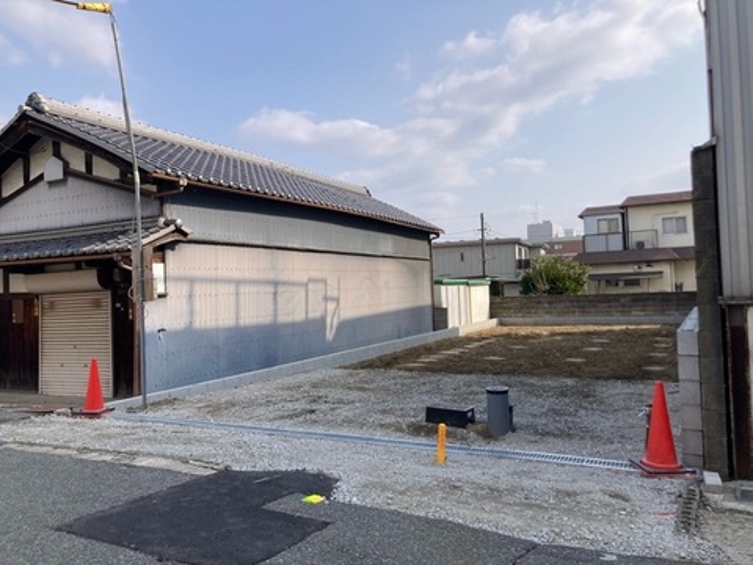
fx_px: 609
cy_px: 282
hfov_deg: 63.4
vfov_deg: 49.7
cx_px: 376
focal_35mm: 28
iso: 20
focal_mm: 3.99
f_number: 1.8
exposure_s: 1/2525
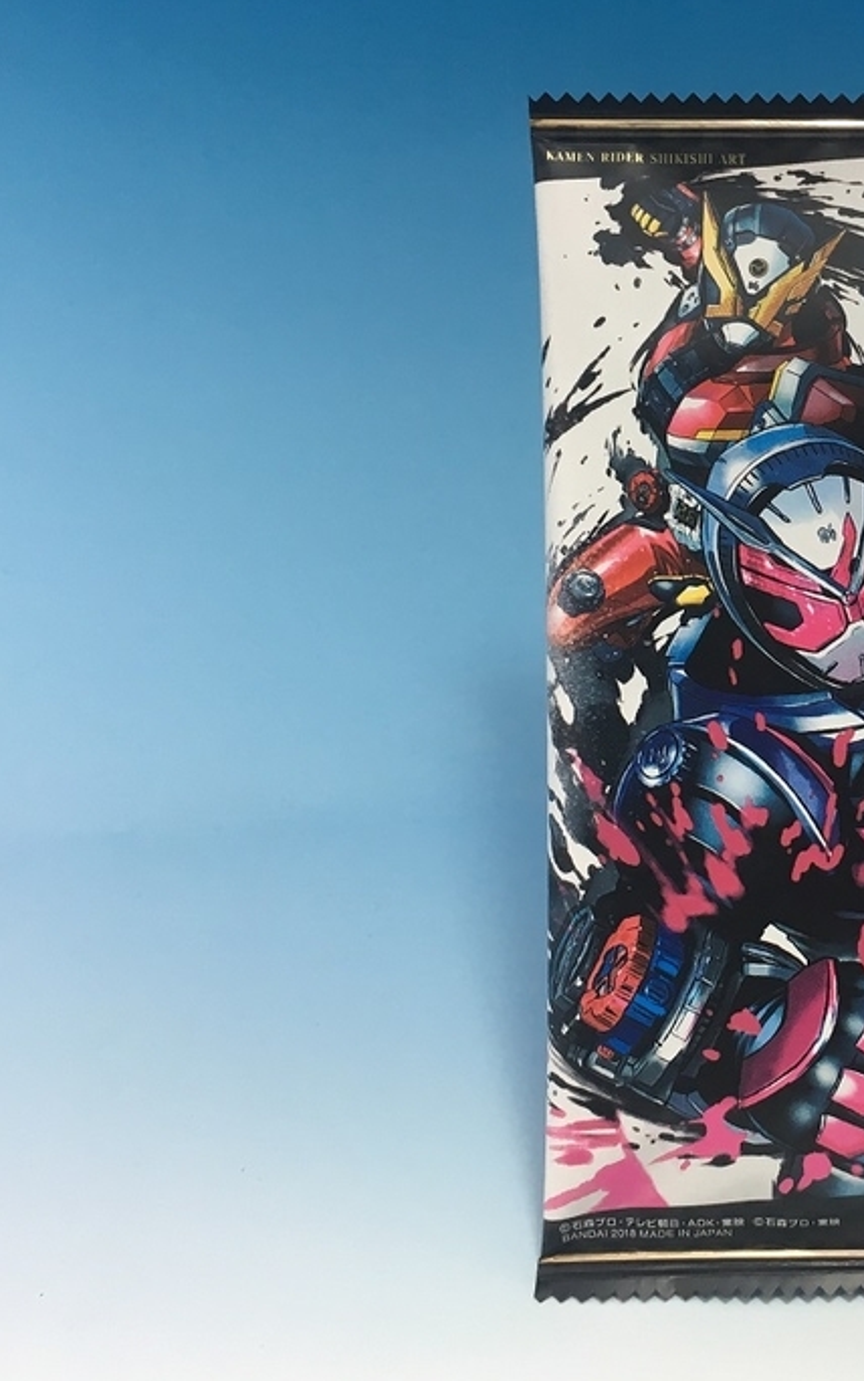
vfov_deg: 43.5
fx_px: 1732
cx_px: 904
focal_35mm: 46
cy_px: 674
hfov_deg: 26.2
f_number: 2.2
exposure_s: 1/33
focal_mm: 4.15
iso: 25
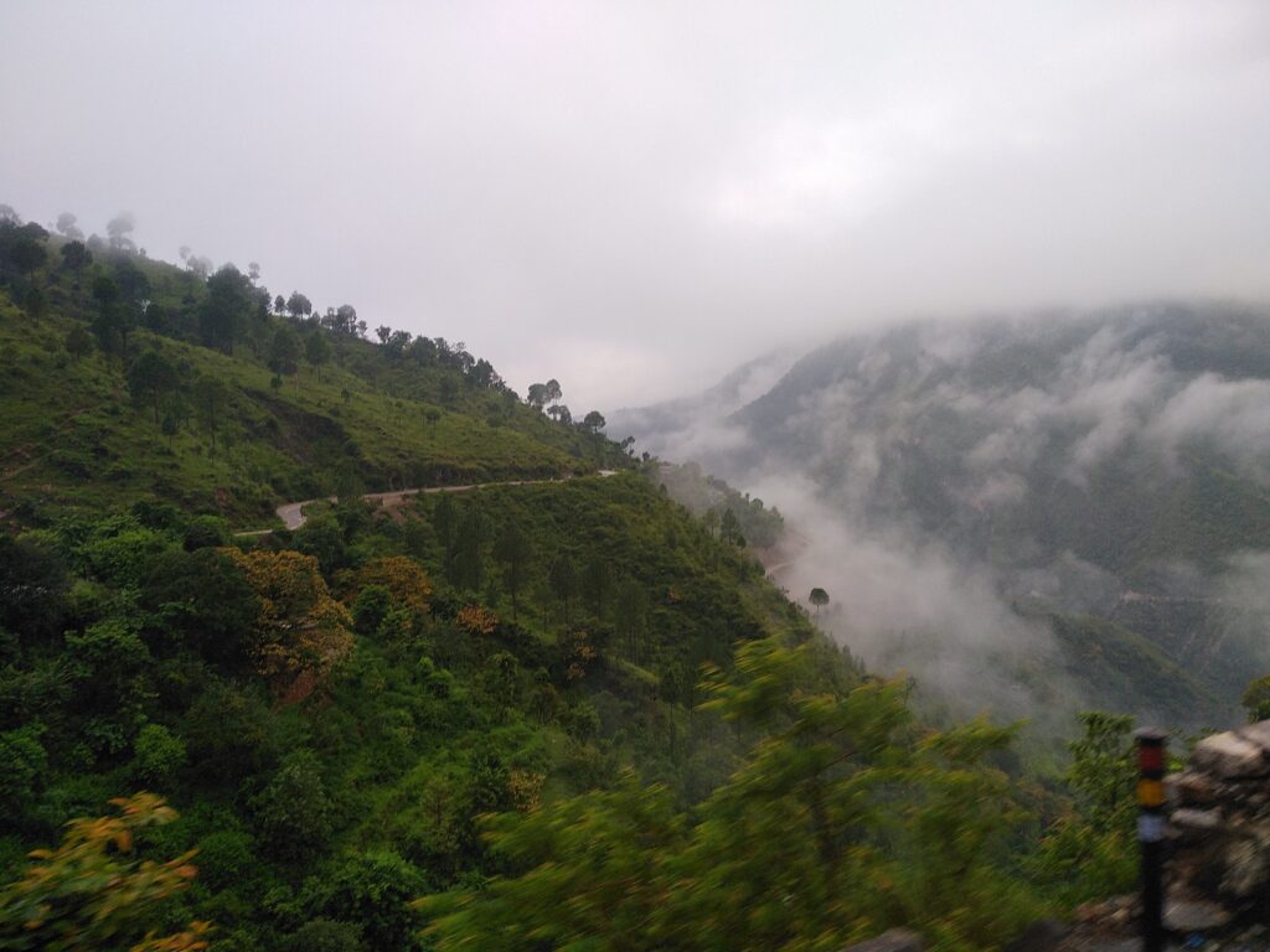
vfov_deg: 53.1
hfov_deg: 67.3
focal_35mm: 26
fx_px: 954
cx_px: 635
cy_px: 476
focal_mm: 3.82
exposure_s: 1/136
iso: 100
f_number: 2.2
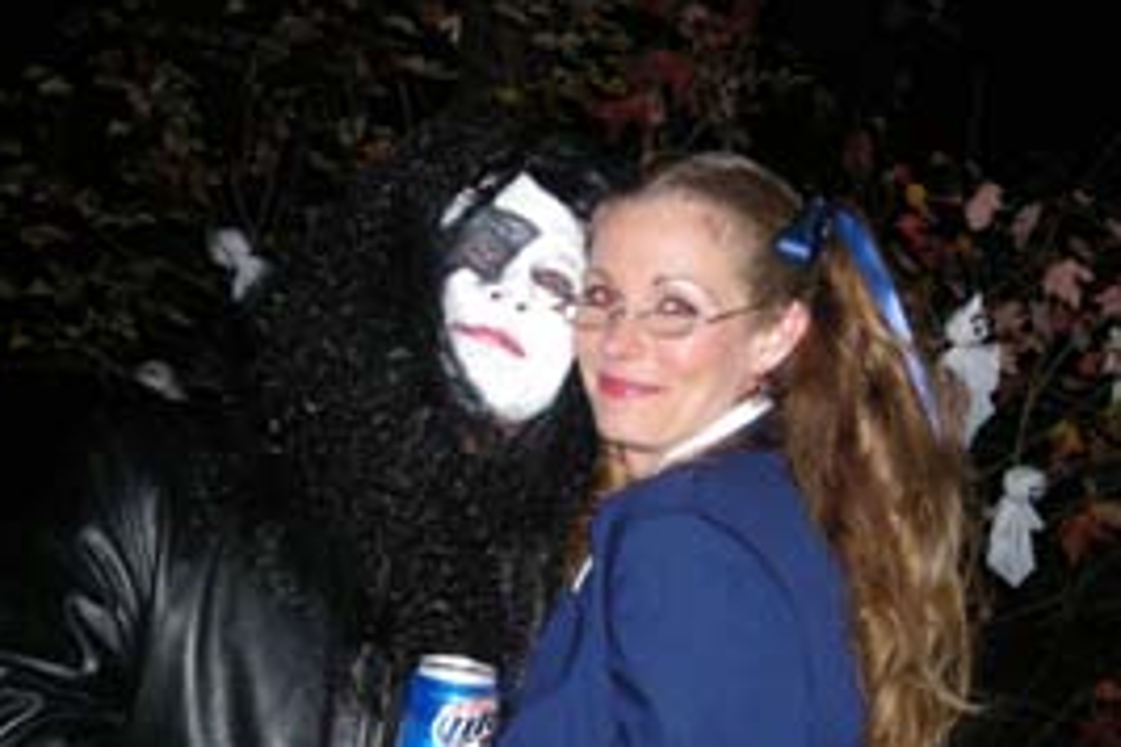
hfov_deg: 26.9
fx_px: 2335
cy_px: 535
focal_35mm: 75
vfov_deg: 18.1
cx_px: 689
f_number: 3.6
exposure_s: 1/60
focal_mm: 9.1
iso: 267
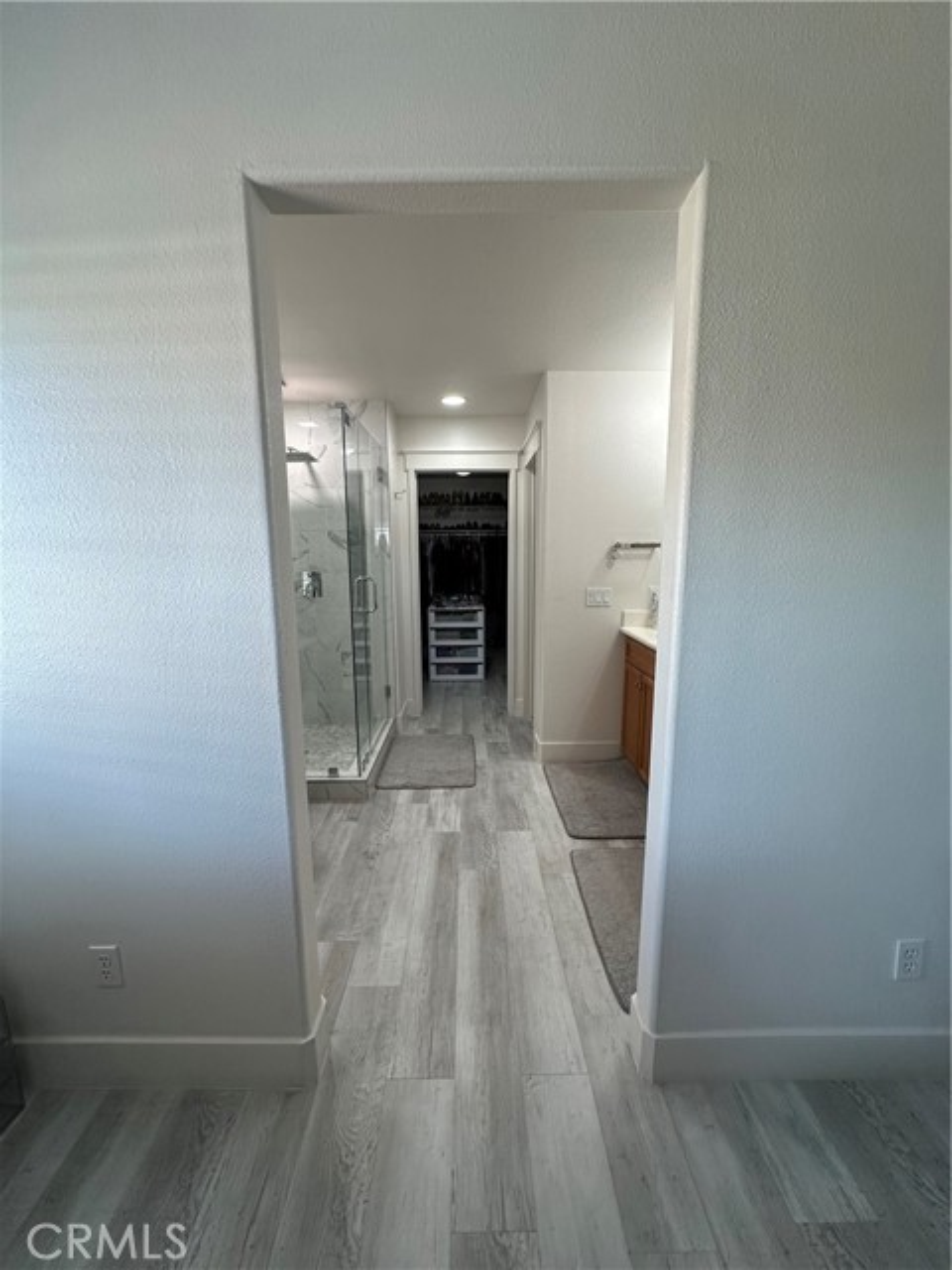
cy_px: 635
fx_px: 513
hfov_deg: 85.7
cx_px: 476
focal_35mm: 14
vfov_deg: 102.1
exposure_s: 1/120
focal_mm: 2.22
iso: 200
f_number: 2.2
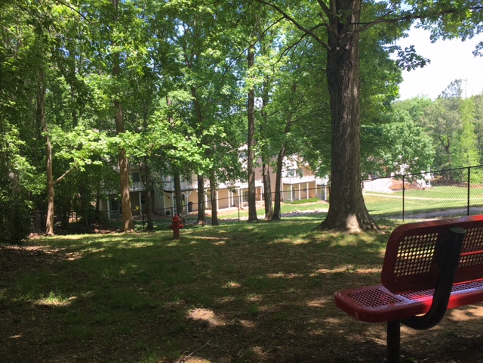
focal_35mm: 29
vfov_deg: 48.2
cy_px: 182
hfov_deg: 61.7
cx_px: 242
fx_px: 405
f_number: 2.2
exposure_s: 1/265
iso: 25
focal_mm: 4.15
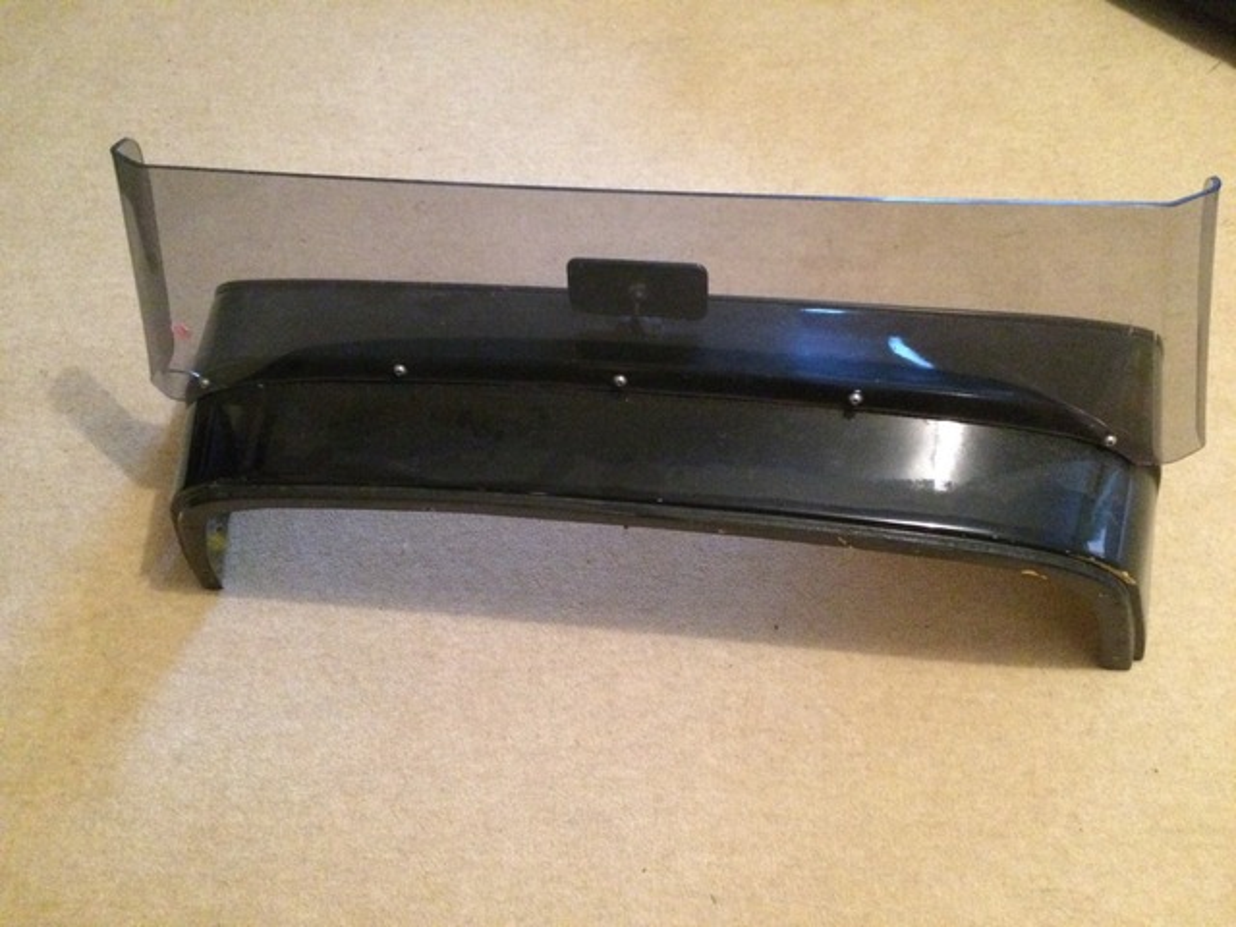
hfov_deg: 61.7
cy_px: 464
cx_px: 618
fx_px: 1035
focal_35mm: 29
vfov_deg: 48.2
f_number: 2.2
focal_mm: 4.15
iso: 800
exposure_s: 1/17
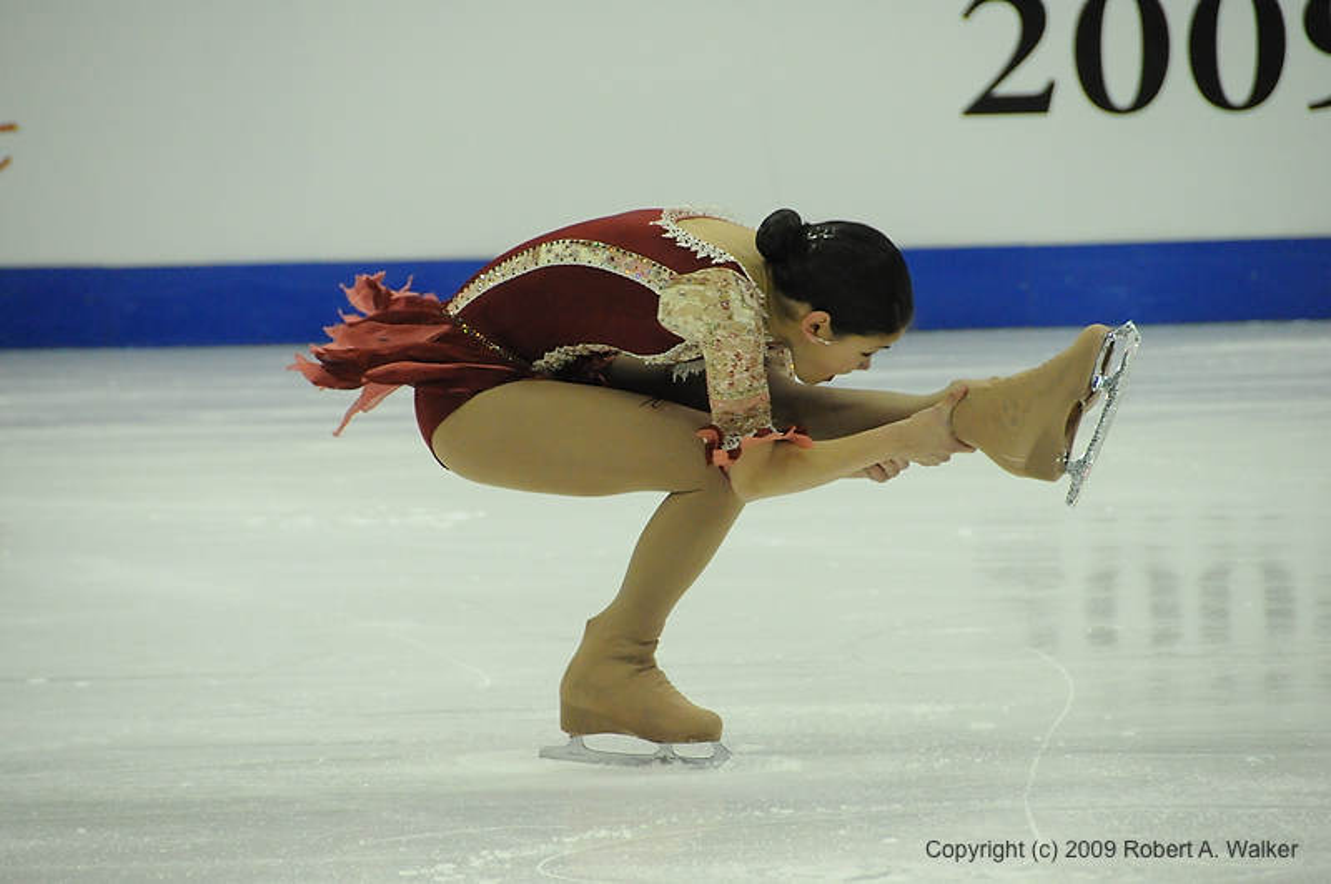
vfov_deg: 4.6
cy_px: 442
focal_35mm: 300
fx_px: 11076
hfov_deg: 6.9
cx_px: 666
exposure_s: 1/1000
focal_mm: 200
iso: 3200
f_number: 5.6
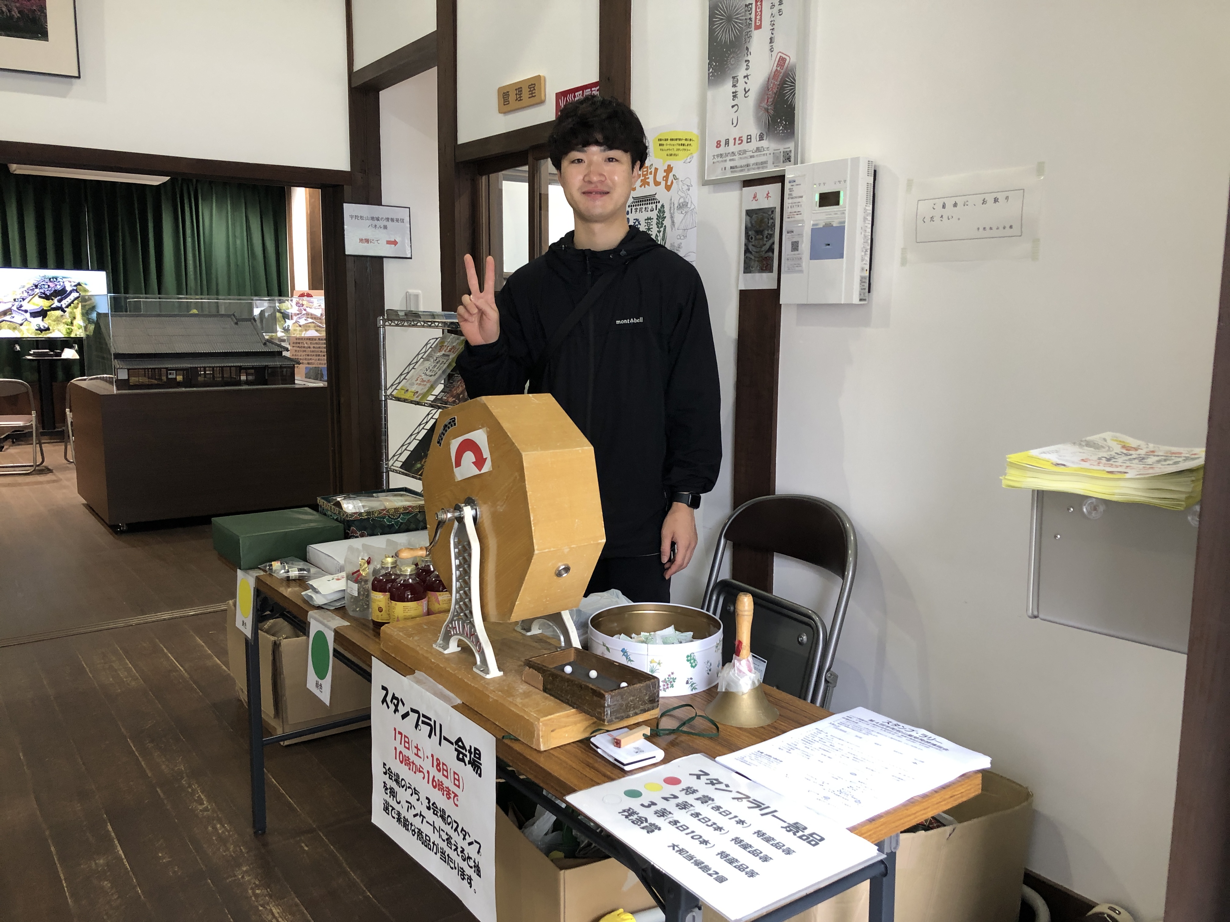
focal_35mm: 28
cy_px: 461
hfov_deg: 63.4
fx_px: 995
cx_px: 615
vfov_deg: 49.7
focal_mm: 3.99
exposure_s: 1/17
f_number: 1.8
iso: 40
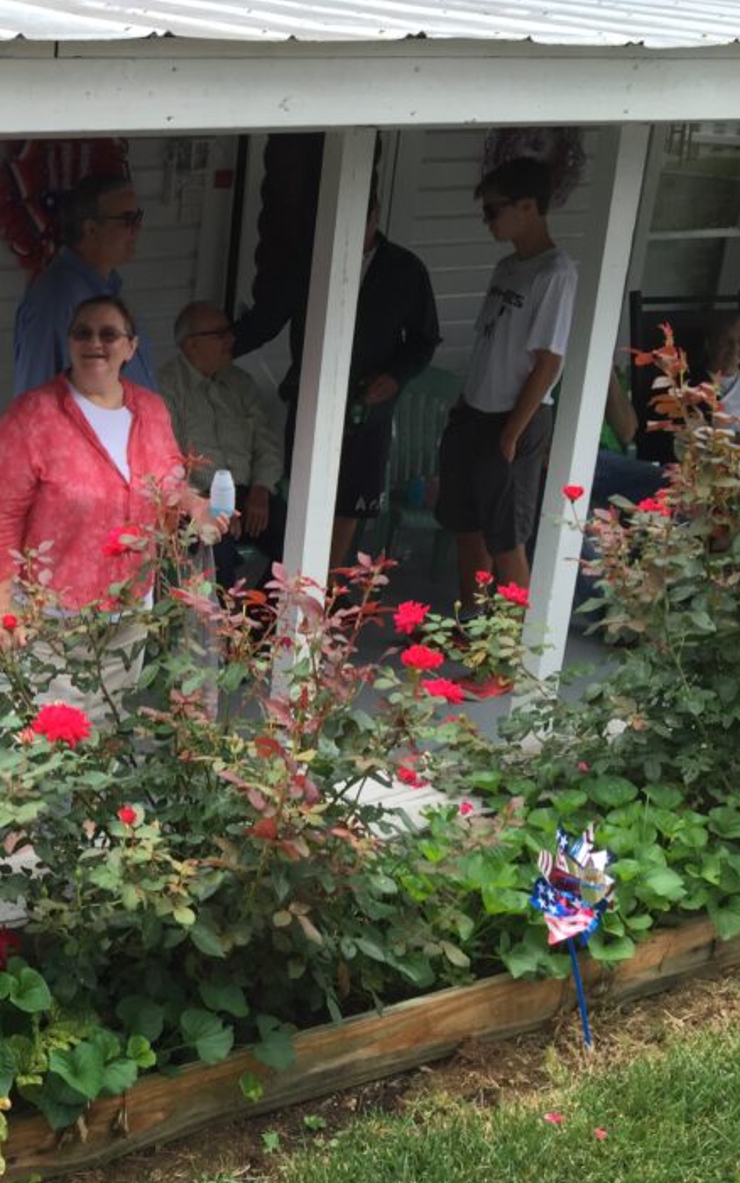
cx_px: -107
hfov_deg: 26.1
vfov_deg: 44.3
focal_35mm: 45
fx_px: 1451
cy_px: 574
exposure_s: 1/249
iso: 32
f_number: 2.2
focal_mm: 4.15
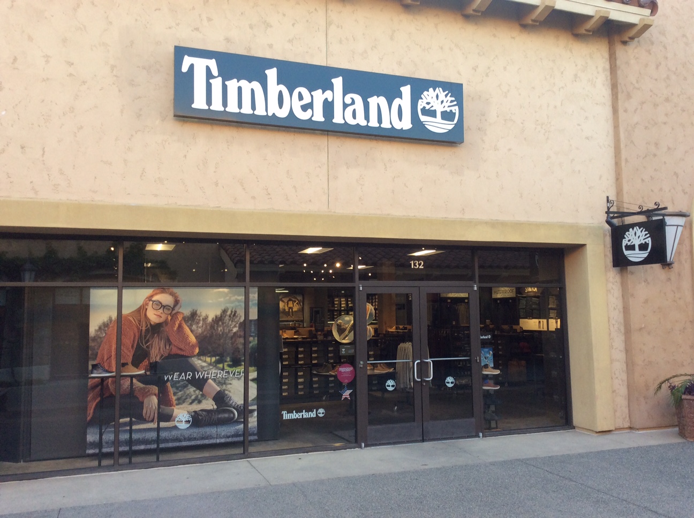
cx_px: 347
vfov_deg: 44.1
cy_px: 259
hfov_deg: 56.9
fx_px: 641
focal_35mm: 32
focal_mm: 3.3
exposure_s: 1/120
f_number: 2.4
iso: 50
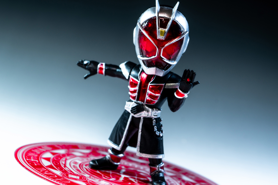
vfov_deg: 10.2
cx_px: 139
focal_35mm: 135
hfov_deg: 15.2
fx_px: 1042
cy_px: 92
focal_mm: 90
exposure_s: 1/6
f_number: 8
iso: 100
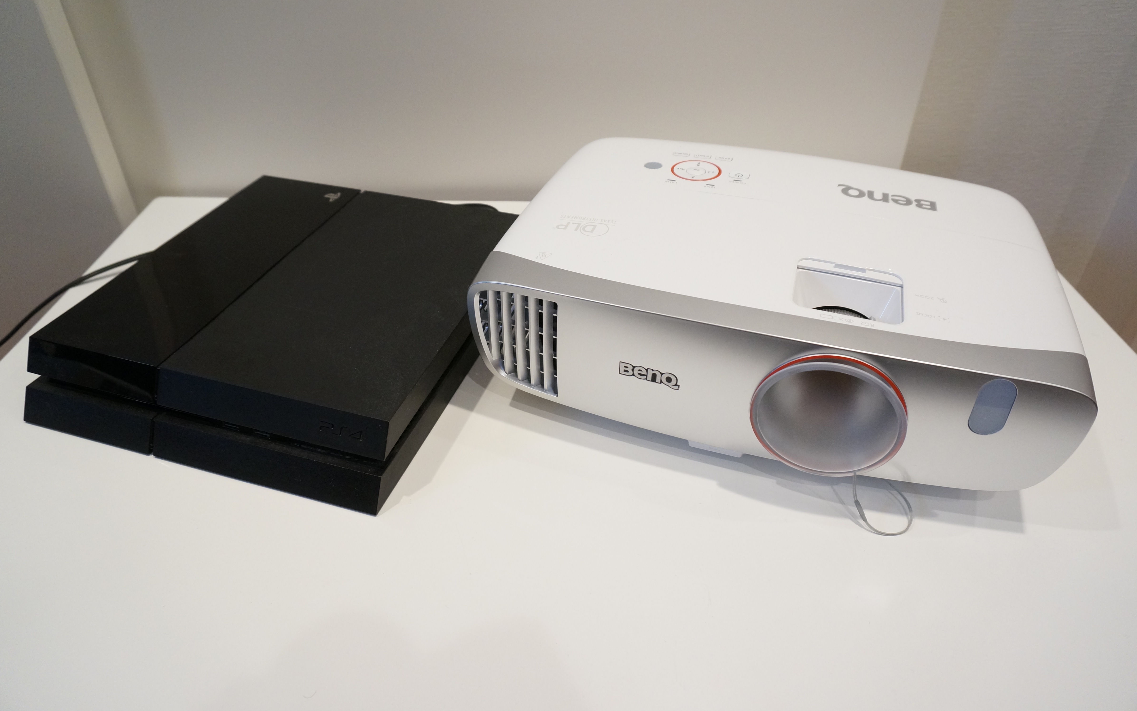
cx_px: 575
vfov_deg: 49.2
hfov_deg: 72.5
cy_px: 325
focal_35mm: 25
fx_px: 775
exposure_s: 1/60
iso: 1250
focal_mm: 16
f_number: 4
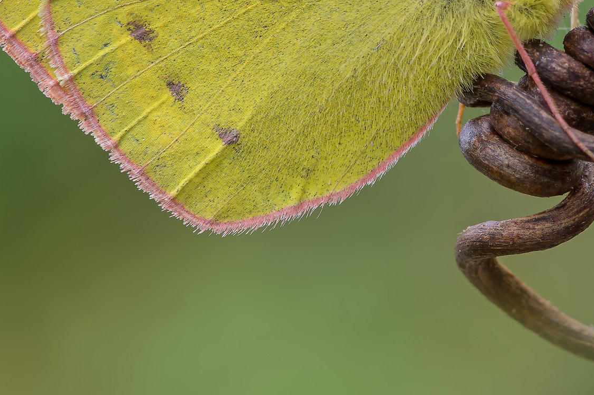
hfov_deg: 6.4
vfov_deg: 4.3
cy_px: 46
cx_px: 431
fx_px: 5291
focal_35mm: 321
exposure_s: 1/2
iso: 100
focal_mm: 100
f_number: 11
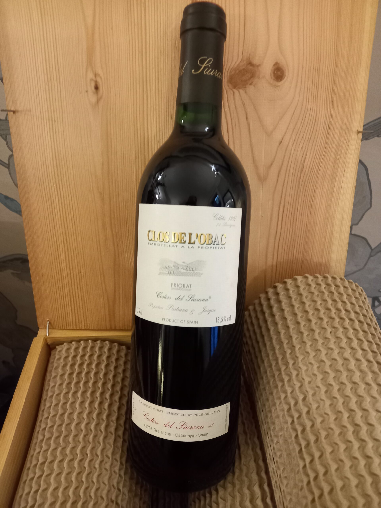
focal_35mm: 25
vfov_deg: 69.4
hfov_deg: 54.9
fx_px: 367
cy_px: 254
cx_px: 190
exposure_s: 1/20
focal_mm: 4.6
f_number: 2
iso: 500
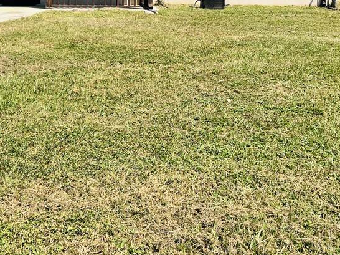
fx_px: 599
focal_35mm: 61
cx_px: 104
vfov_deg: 23.0
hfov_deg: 31.4
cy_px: 0
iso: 50
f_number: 1.5
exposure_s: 1/5587
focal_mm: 5.7
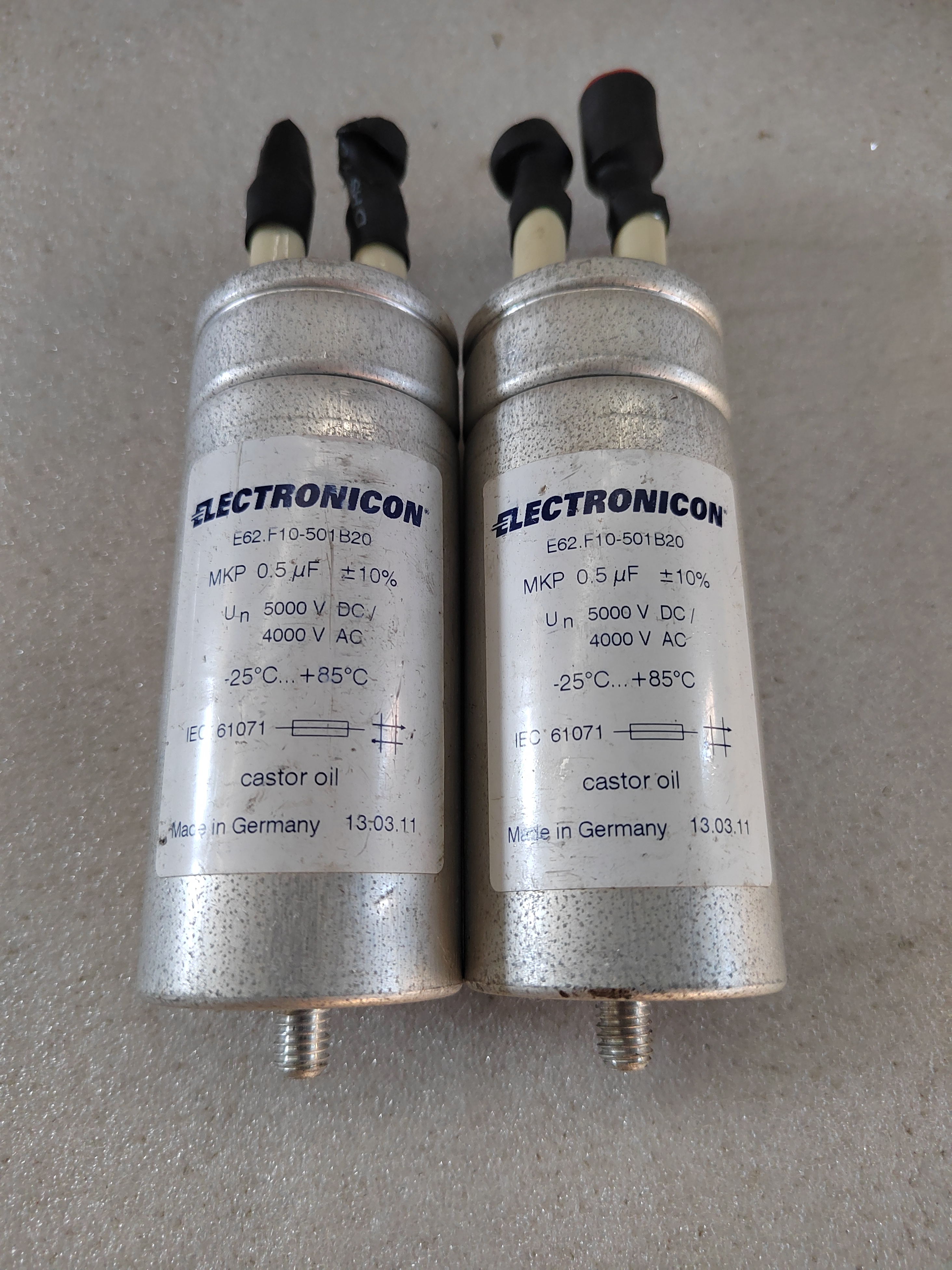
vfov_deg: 73.9
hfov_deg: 58.9
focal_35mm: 23
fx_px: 843
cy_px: 635
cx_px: 476
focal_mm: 5.52
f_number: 1.9
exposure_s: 1/100
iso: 2309
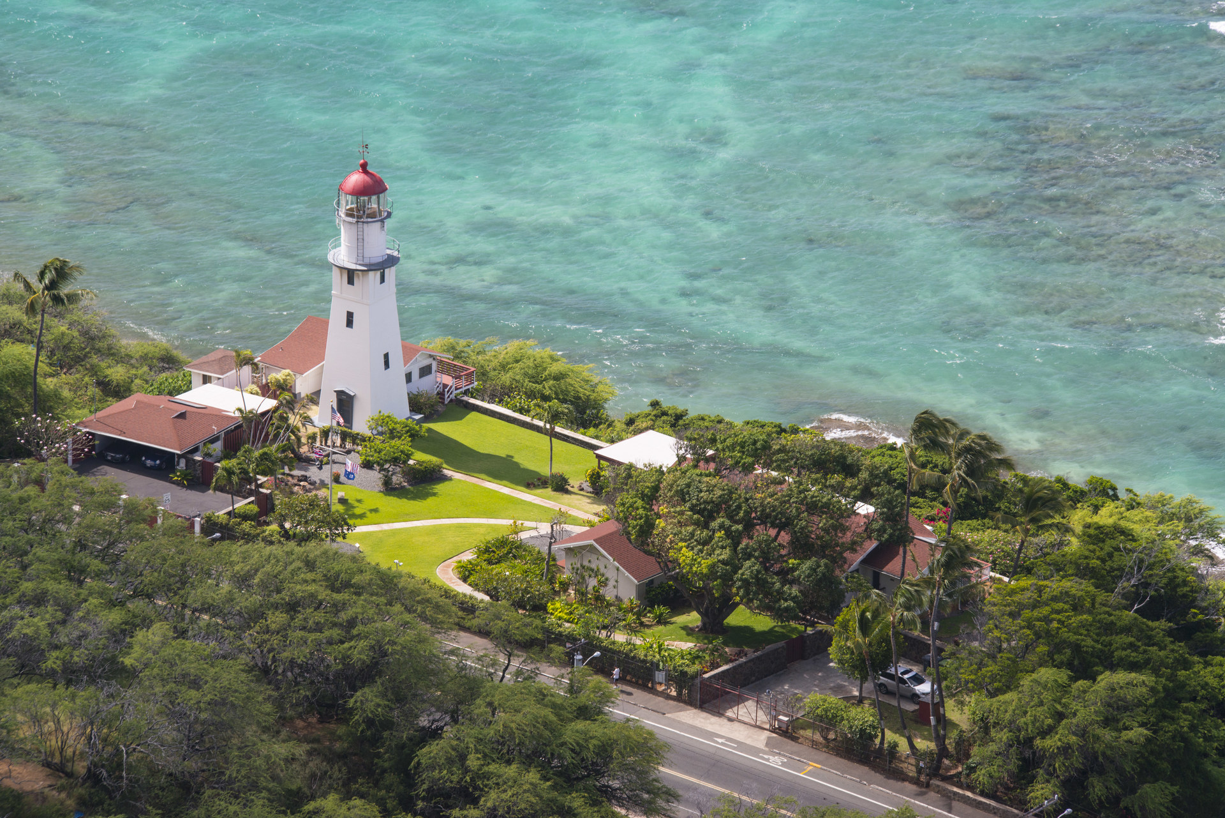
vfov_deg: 6.2
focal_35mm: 220
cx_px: 612
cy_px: 409
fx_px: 7487
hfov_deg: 9.4
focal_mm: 220
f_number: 9
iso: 500
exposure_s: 1/250
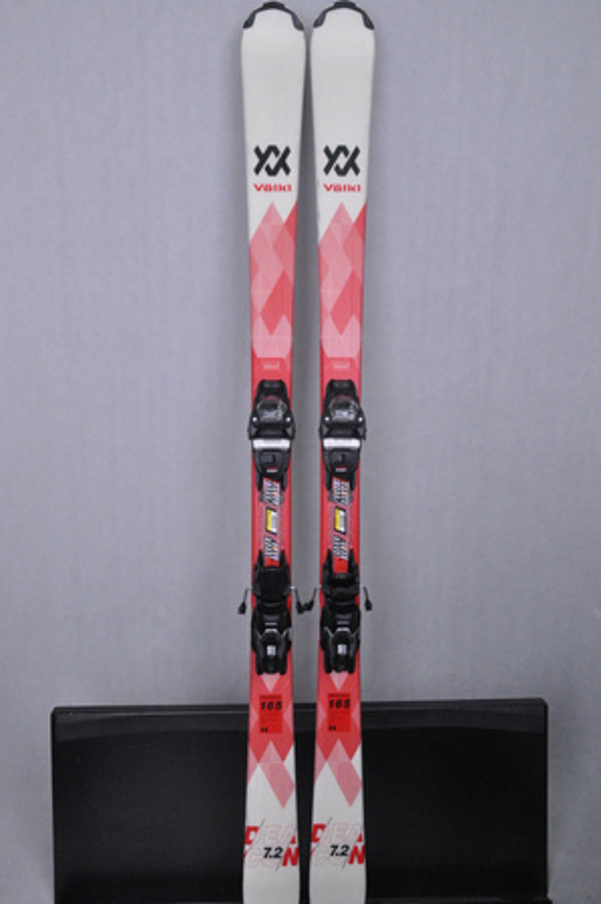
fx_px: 828
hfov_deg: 39.9
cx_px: 300
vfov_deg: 57.3
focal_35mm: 33
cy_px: 452
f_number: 9.5
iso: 3200
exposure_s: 1/125
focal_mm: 22
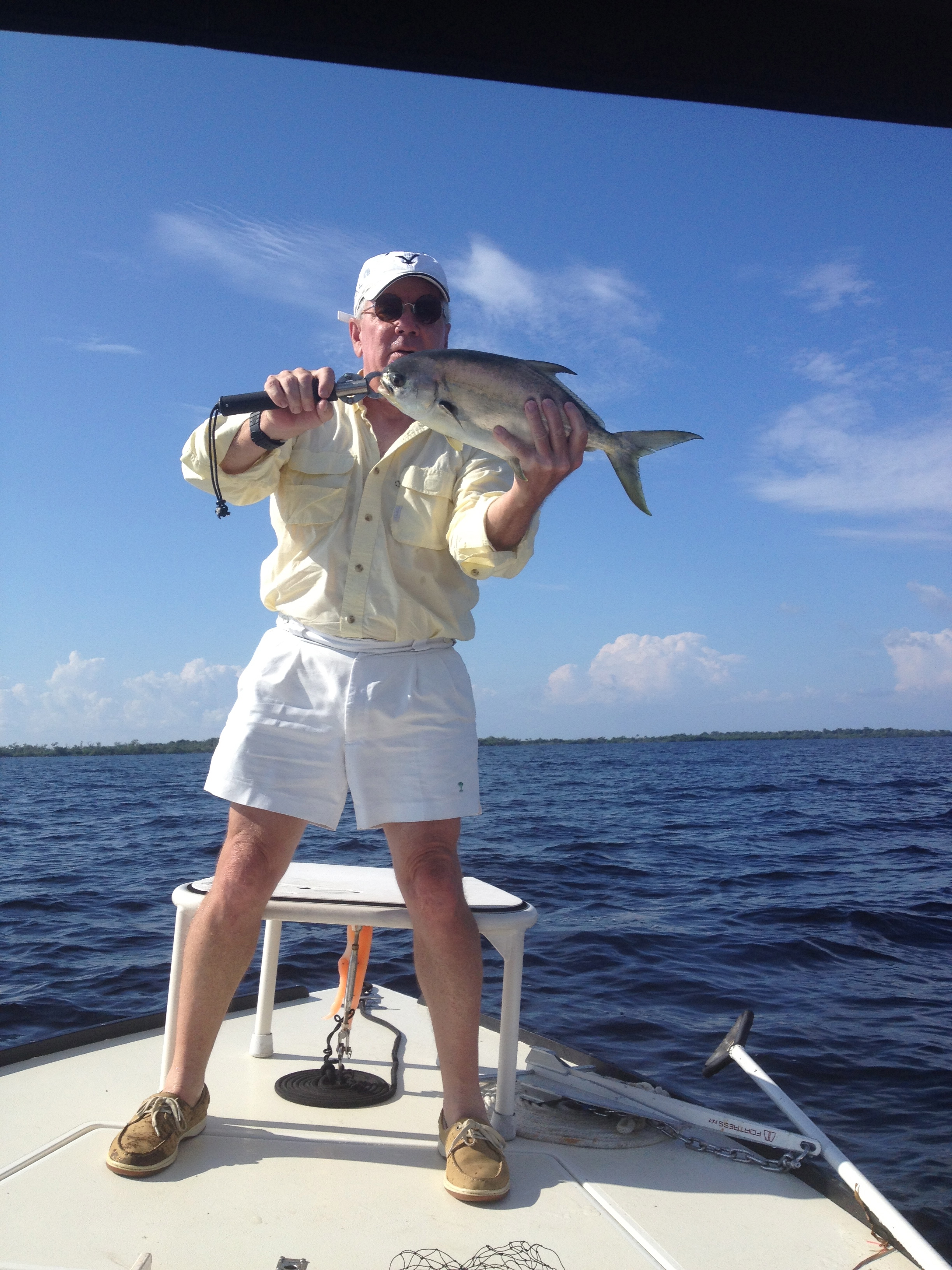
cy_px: 635
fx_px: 1283
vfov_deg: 52.6
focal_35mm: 35
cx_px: 476
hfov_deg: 40.7
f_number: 2.4
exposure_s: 1/2404
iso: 50
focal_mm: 4.28
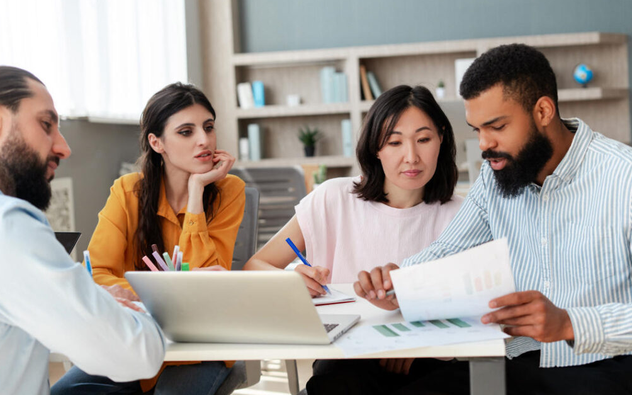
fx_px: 895
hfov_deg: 38.9
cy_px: 192
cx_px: 318
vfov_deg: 24.9
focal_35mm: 52
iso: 500
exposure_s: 1/800
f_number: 2.8
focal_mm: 50
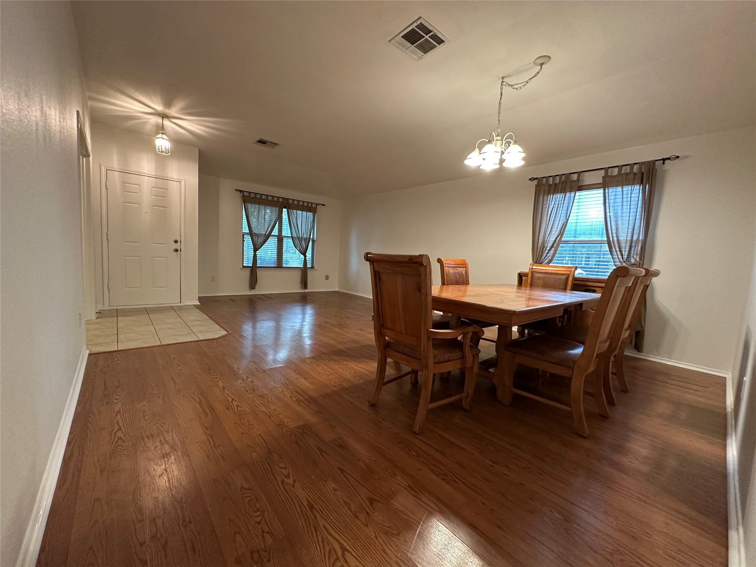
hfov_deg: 102.1
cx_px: 378
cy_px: 284
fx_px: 306
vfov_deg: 85.7
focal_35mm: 14
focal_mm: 2.22
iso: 320
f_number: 2.2
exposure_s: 1/60
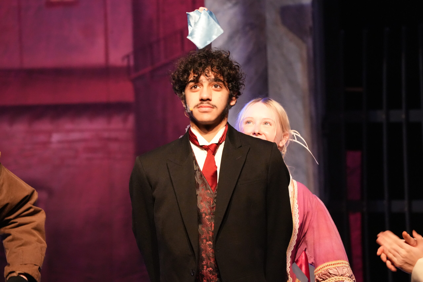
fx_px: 3525
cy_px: 141
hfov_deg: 6.9
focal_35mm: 300
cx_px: 212
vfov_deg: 4.6
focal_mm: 300
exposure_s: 1/160
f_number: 9
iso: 12800
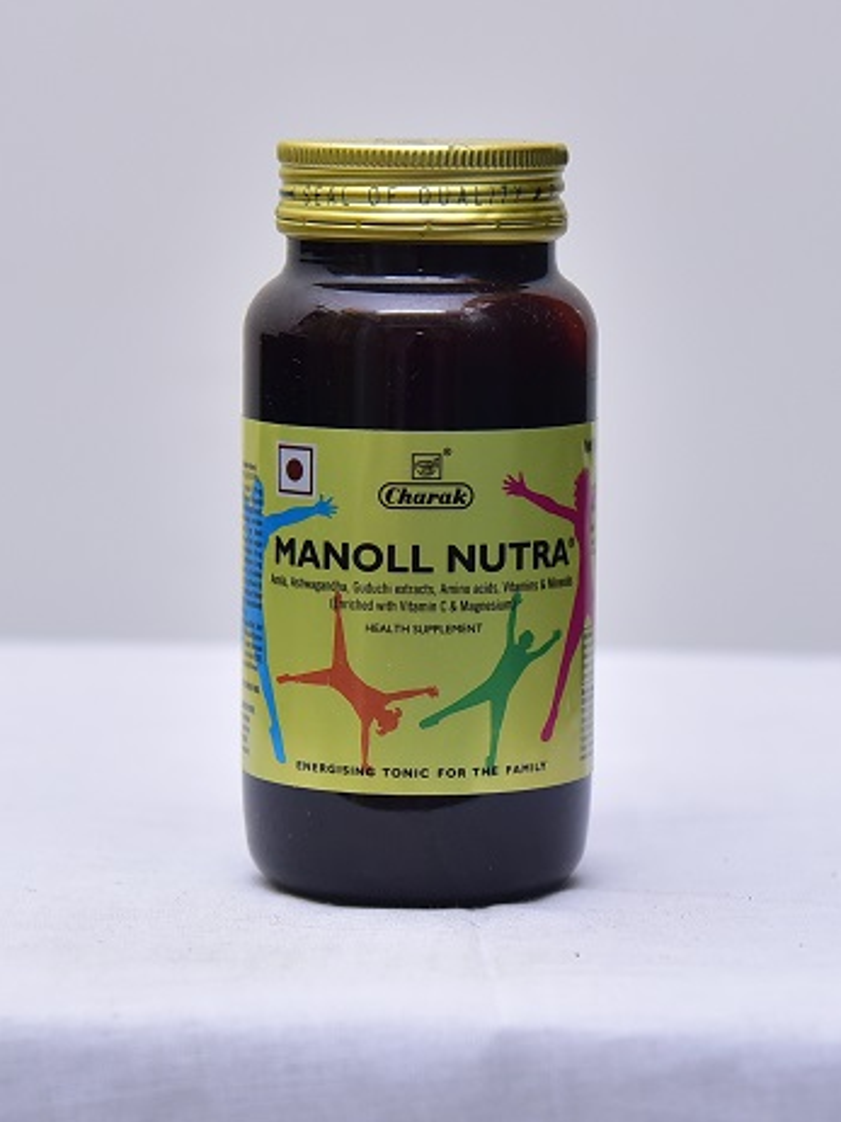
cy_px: 596
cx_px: 422
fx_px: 2333
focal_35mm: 72
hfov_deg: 20.4
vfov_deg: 27.0
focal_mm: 66
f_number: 4
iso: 1250
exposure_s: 1/160
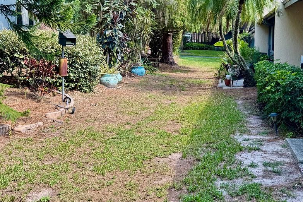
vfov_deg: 26.4
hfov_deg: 38.7
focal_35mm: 51
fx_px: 429
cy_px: 78
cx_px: 187
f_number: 1.78
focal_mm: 6.76
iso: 80
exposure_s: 1/334
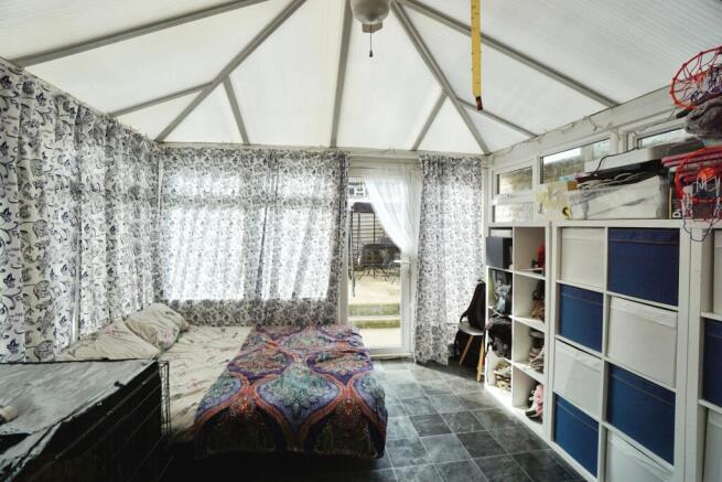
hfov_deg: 100.4
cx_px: 361
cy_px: 241
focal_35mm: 15
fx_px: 301
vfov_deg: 77.4
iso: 100
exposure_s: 1/200
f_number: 5
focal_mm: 10
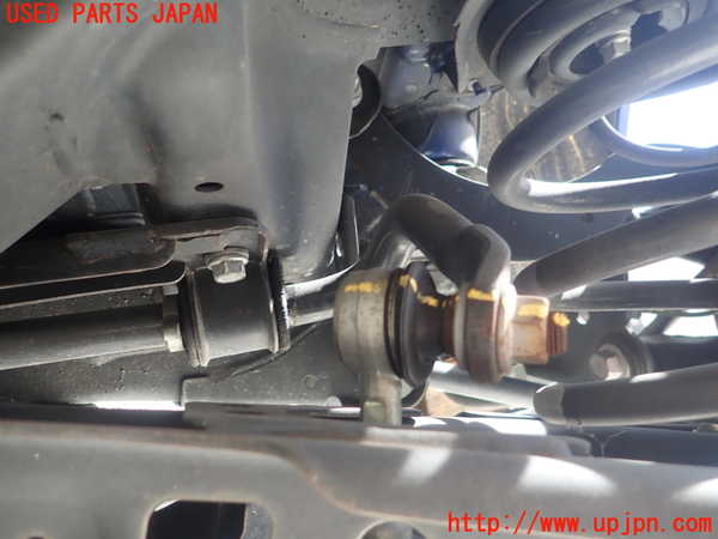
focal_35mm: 25
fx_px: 519
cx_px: 359
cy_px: 270
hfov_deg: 69.4
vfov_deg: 54.9
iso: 160
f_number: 2
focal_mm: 4.5
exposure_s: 1/60
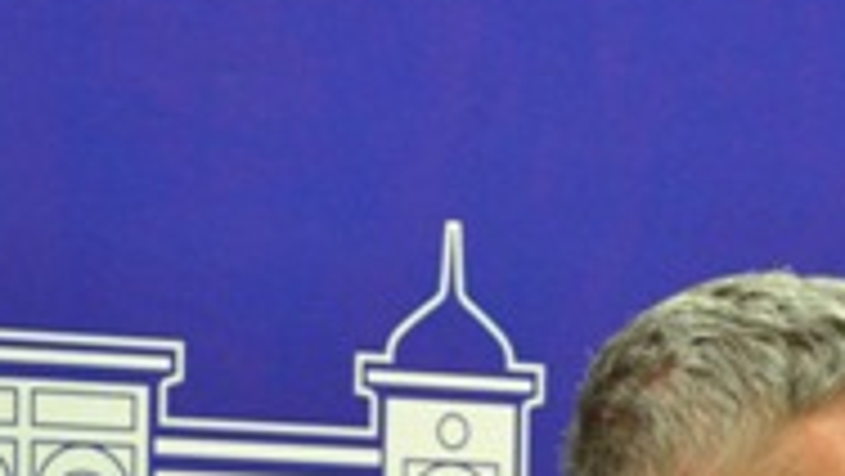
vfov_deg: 5.3
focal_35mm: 225
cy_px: 820
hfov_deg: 9.5
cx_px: 805
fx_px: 5044
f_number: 5.3
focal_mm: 42
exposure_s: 1/60
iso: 2200
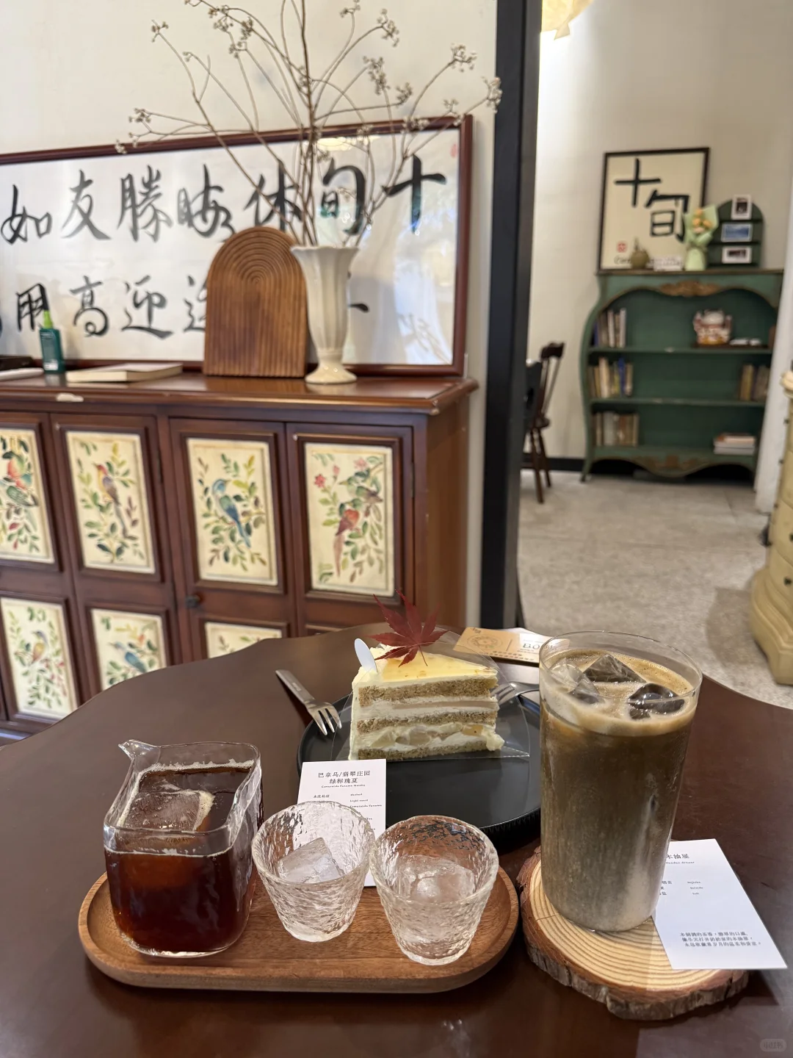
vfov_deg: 71.6
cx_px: 396
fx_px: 733
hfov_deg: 56.8
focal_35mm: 24
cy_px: 529
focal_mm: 6.76
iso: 250
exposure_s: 1/50
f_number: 1.78
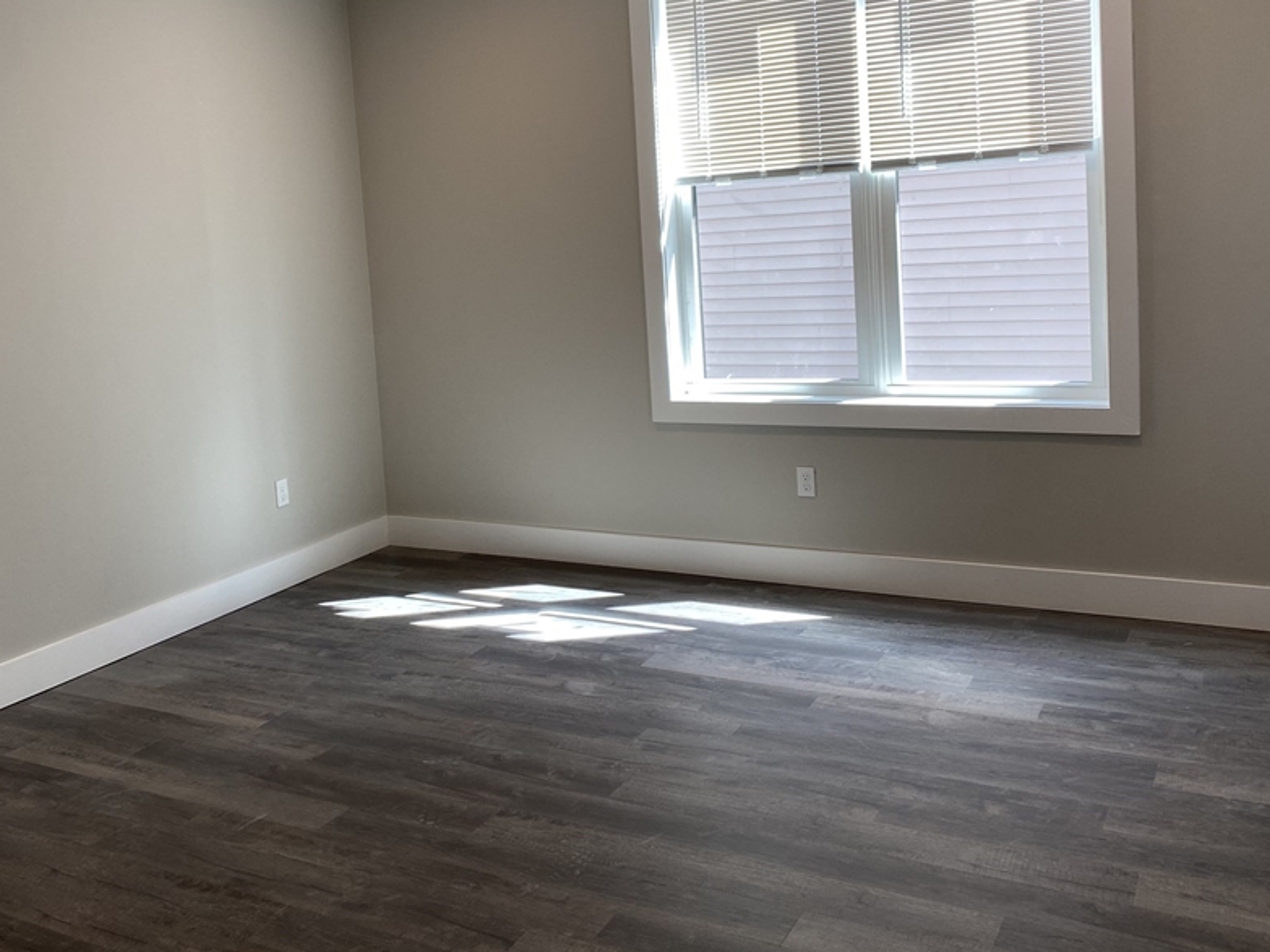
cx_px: 538
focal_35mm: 34
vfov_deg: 41.5
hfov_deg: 53.7
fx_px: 1247
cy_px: 358
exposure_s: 1/120
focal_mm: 4.25
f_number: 1.8
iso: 50
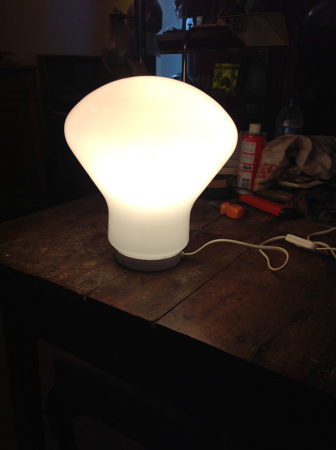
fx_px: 454
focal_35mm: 35
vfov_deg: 52.7
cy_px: 225
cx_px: 168
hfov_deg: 40.6
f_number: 2.4
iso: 80
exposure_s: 1/120
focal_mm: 4.28
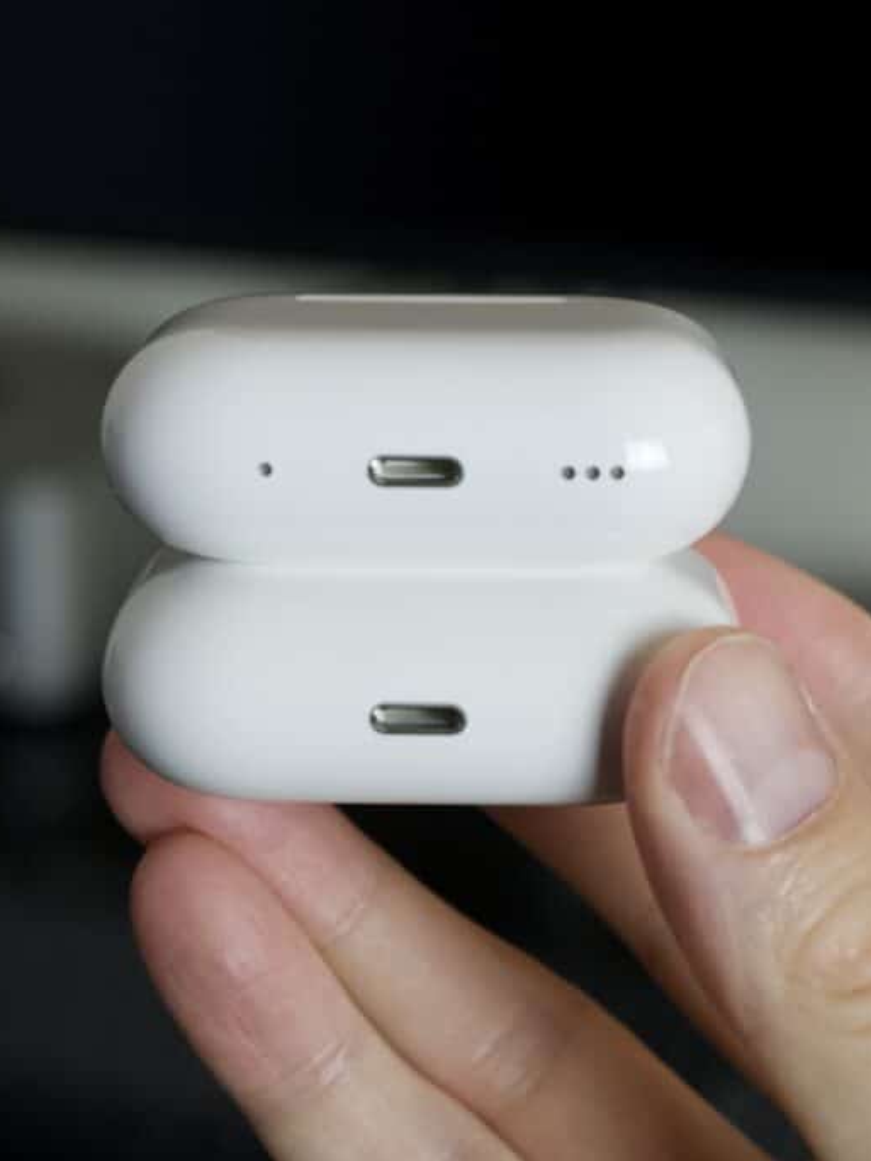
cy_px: 581
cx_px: 423
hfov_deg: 20.7
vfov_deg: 27.4
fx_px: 2382
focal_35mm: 71
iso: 3200
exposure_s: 1/125
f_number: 6.3
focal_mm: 49
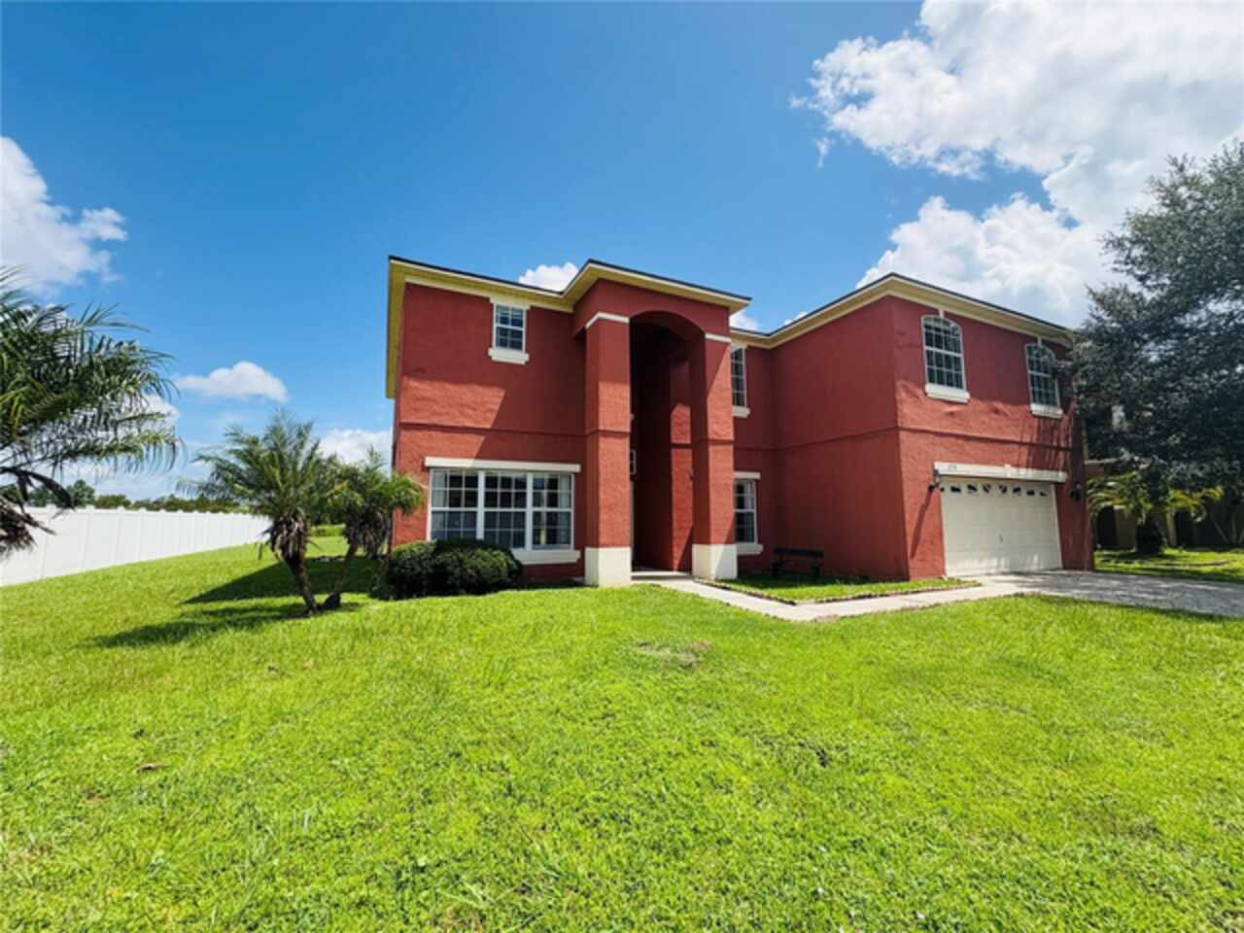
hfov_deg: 102.1
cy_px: 466
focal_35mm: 14
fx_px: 503
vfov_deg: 85.7
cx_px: 622
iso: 64
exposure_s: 1/1536
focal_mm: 2.22
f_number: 2.2
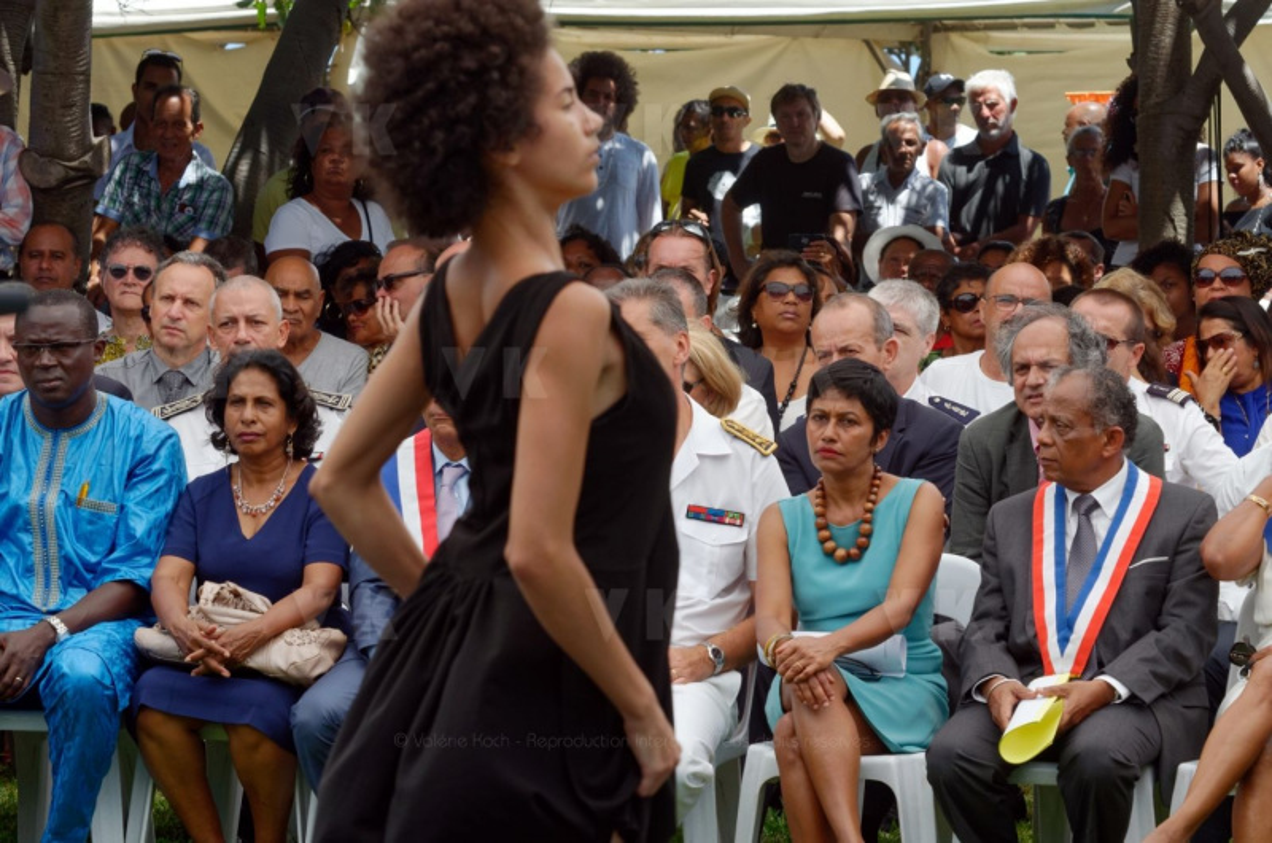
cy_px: 422
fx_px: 5395
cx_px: 636
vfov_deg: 8.9
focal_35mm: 153
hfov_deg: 13.4
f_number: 8
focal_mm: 102
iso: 100
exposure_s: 1/200
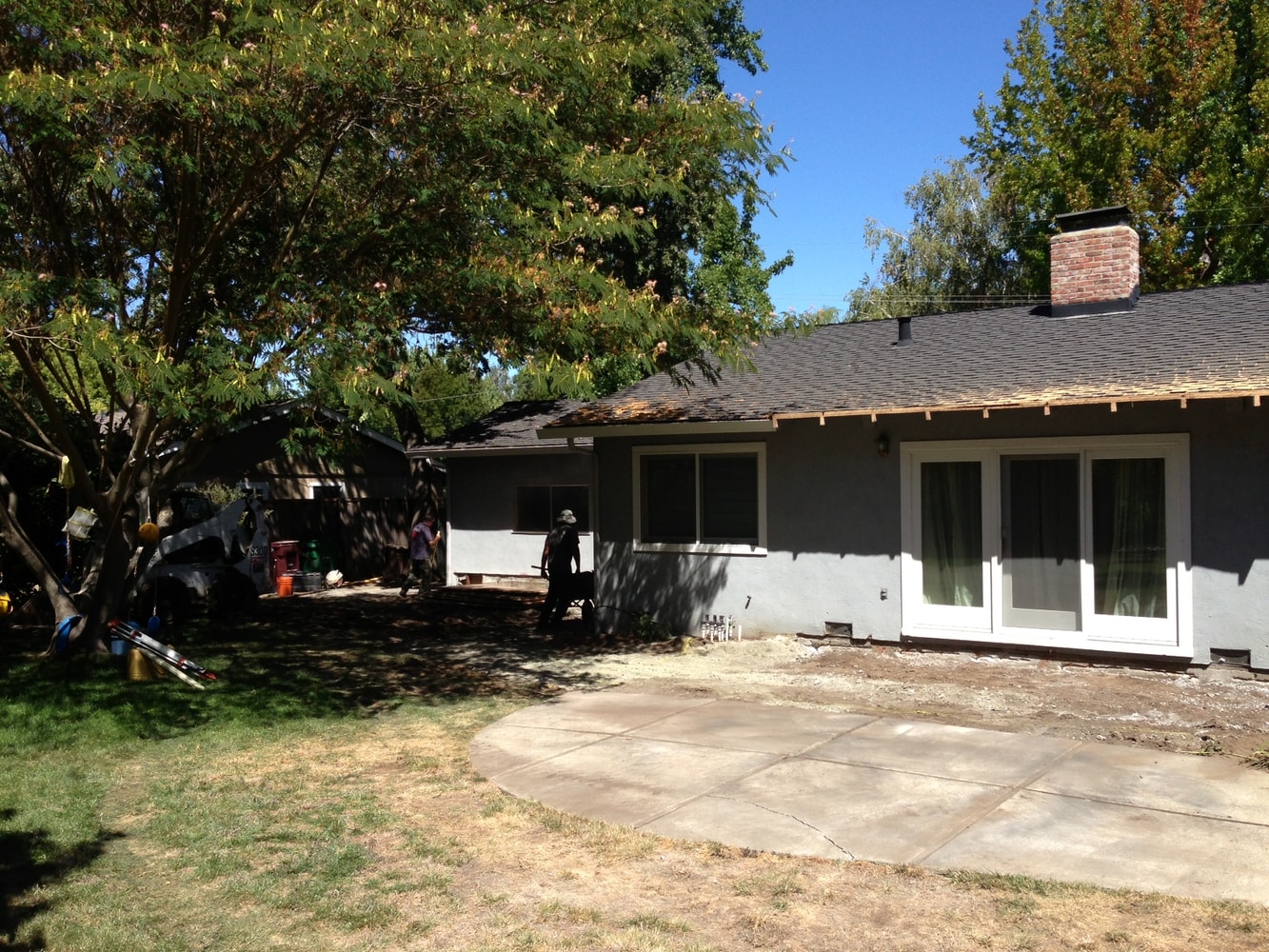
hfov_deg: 55.3
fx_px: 1210
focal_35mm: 33
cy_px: 476
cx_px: 634
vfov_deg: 43.0
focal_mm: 4.13
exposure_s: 1/968
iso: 50
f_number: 2.4
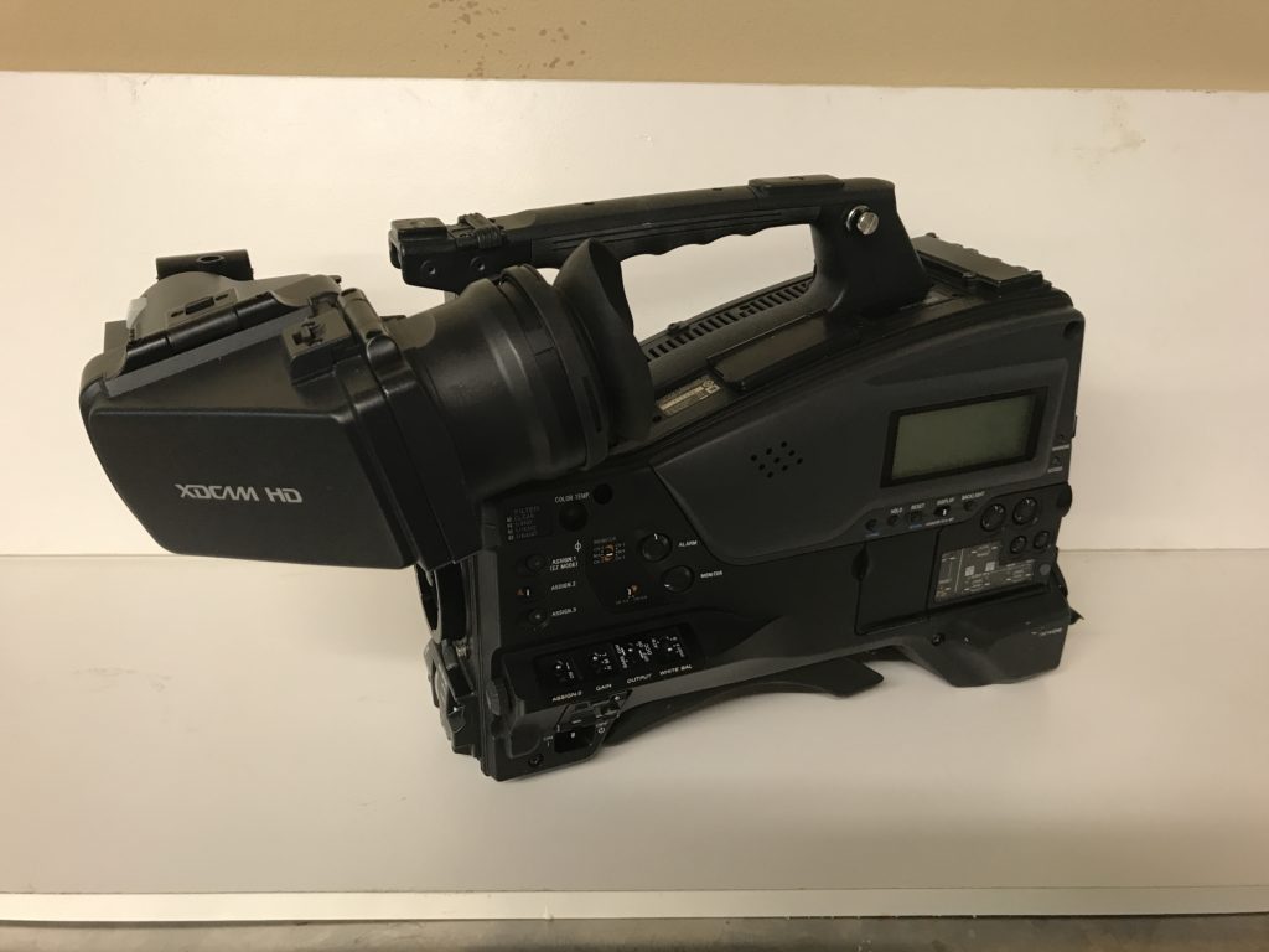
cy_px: 476
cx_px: 634
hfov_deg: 63.4
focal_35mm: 28
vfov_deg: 49.7
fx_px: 1026
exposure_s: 1/20
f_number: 1.8
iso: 40
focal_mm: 3.99
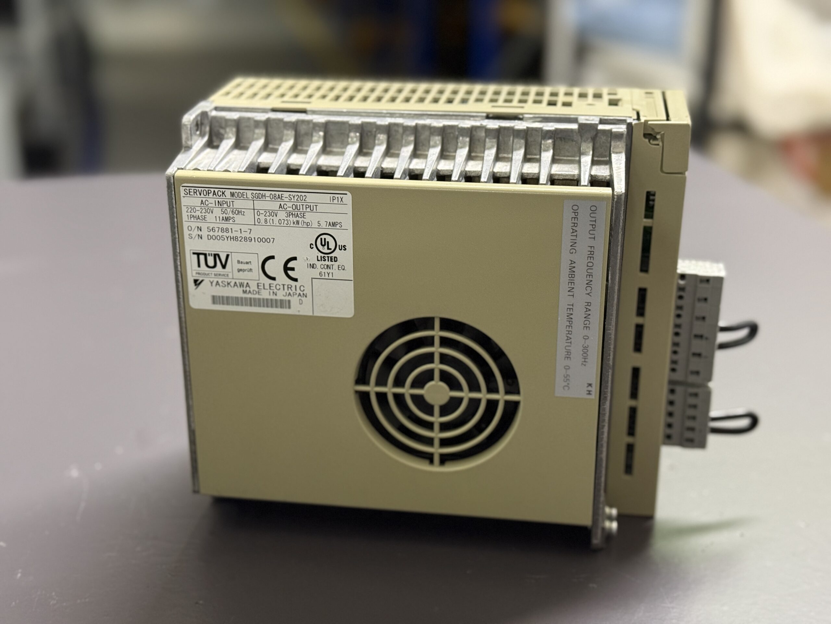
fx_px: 1152
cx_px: 416
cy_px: 312
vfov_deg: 30.3
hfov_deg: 39.7
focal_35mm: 48
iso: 400
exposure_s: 1/33
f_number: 1.78
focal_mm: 6.76
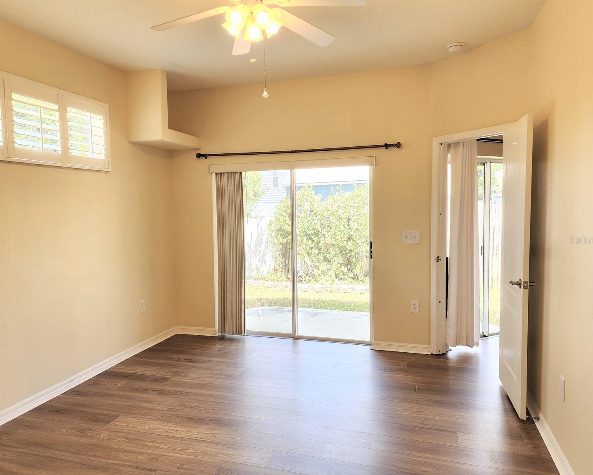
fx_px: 439
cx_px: 279
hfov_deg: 68.0
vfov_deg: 56.8
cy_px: 240
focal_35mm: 25
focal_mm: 6.4
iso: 64
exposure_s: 1/120
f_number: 1.8
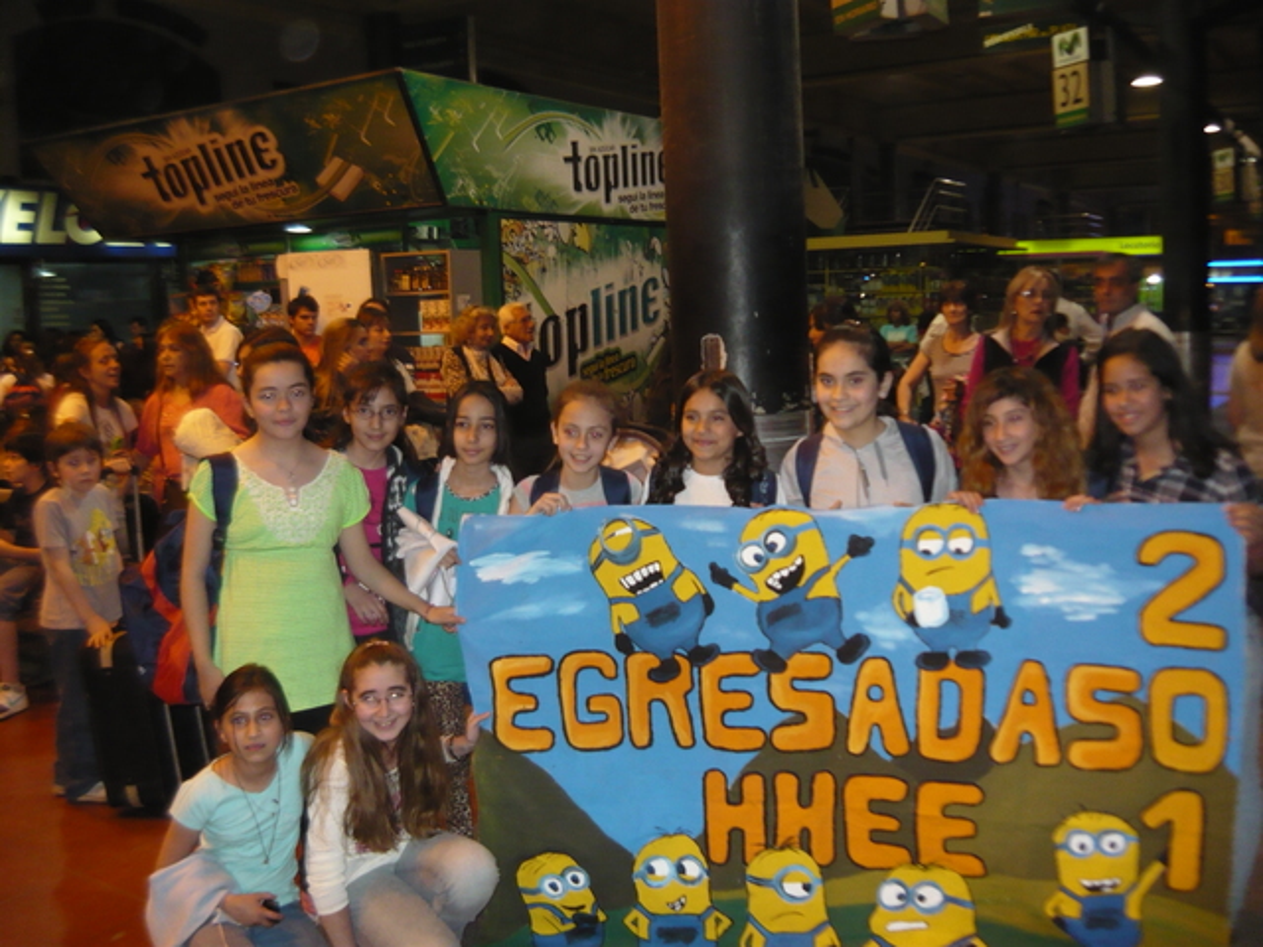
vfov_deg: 42.9
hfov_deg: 55.4
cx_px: 632
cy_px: 474
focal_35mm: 33
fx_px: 1204
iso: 320
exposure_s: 1/30
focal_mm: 5.5
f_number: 2.8
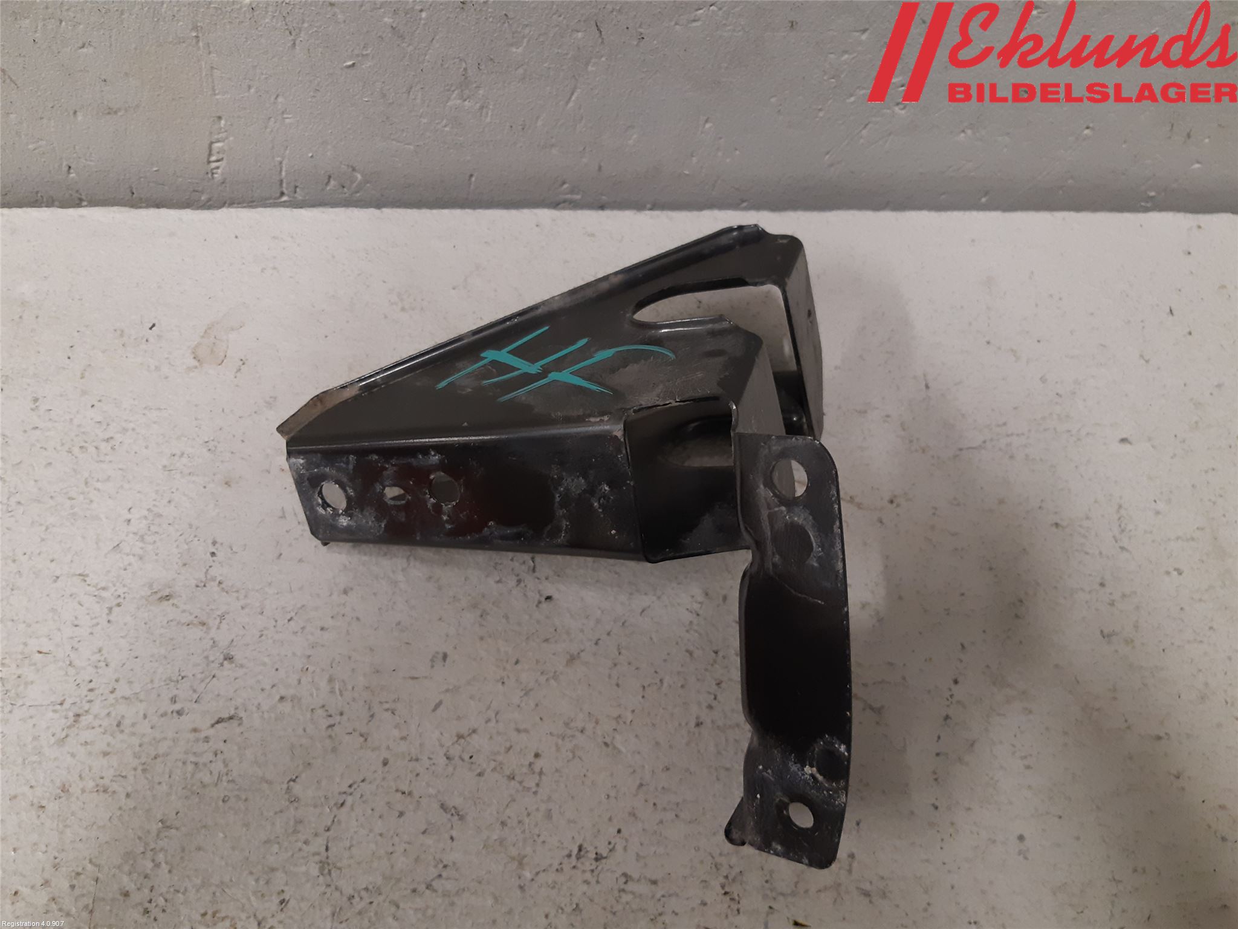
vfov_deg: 53.1
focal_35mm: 26
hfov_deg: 67.3
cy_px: 464
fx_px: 930
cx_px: 619
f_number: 1.7
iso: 200
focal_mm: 3.93
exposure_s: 1/50
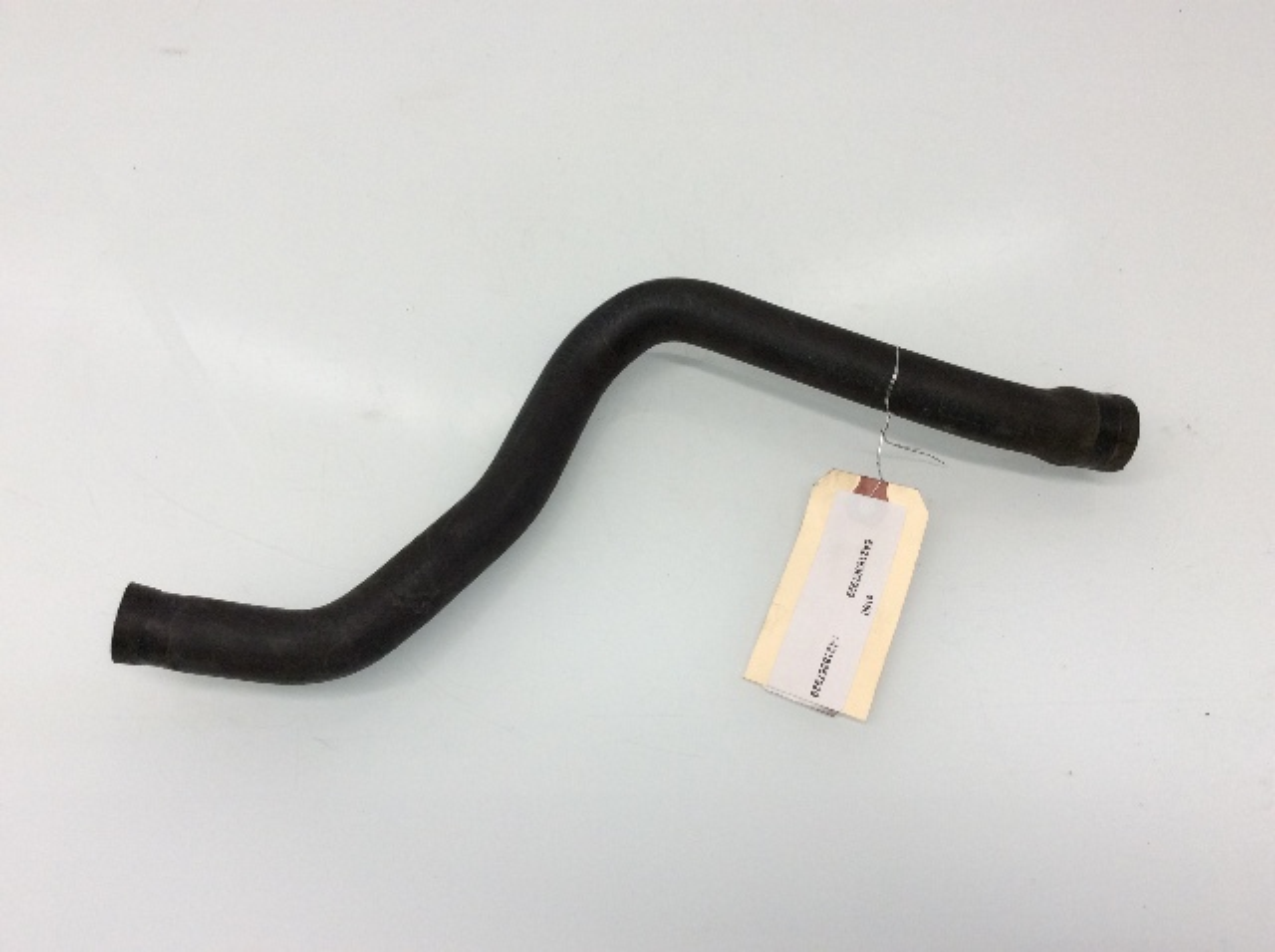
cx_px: 638
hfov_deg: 56.9
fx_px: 1177
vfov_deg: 44.1
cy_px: 476
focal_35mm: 32
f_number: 2.4
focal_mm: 3.3
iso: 64
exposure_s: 1/120
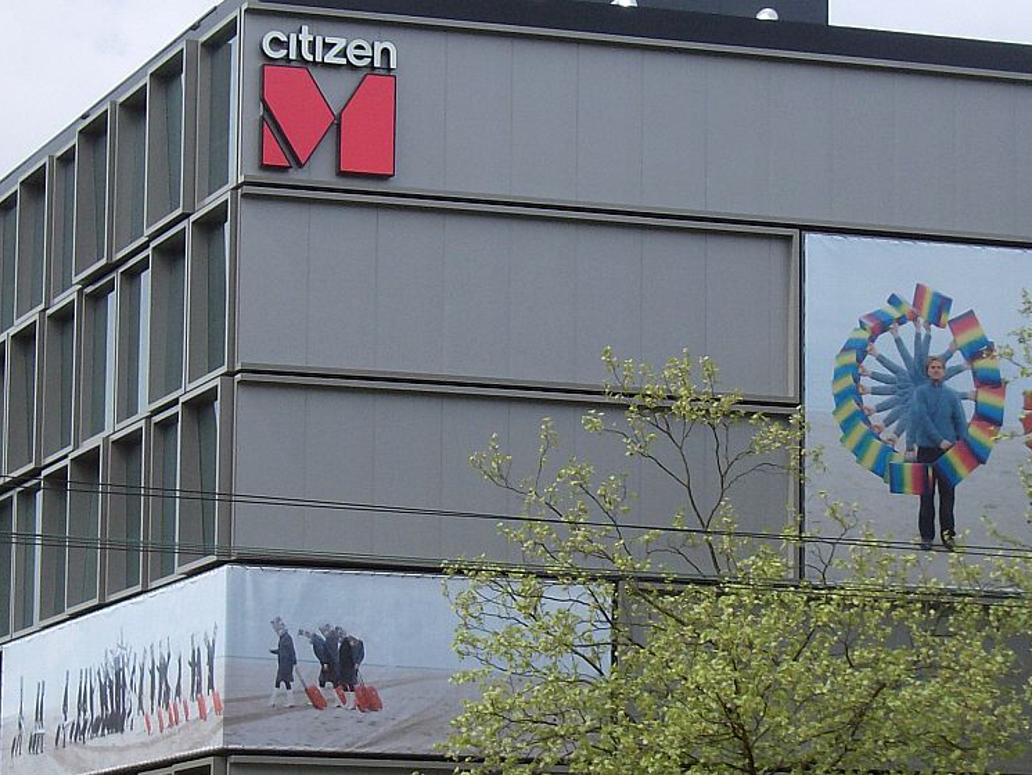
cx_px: 579
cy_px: 396
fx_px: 4413
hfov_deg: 13.3
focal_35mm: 148
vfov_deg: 10.0
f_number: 7.8
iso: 100
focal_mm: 18
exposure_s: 1/315
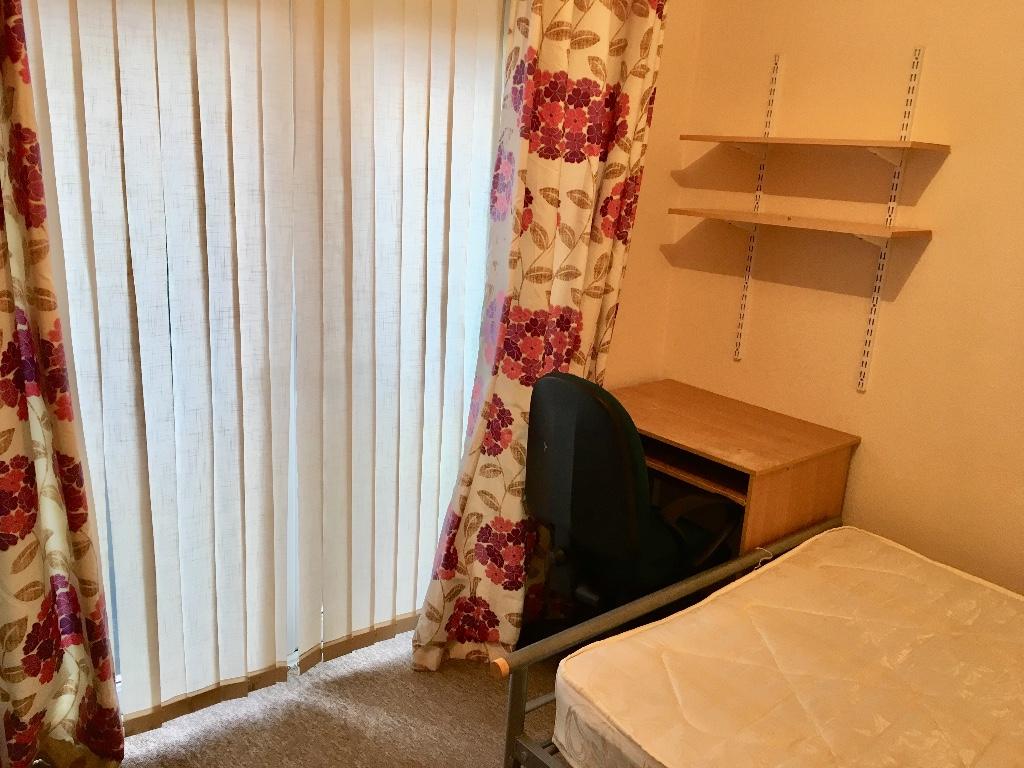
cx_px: 512
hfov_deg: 61.7
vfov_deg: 48.2
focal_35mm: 29
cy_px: 384
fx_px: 858
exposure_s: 1/33
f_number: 2.2
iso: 40
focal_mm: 4.15
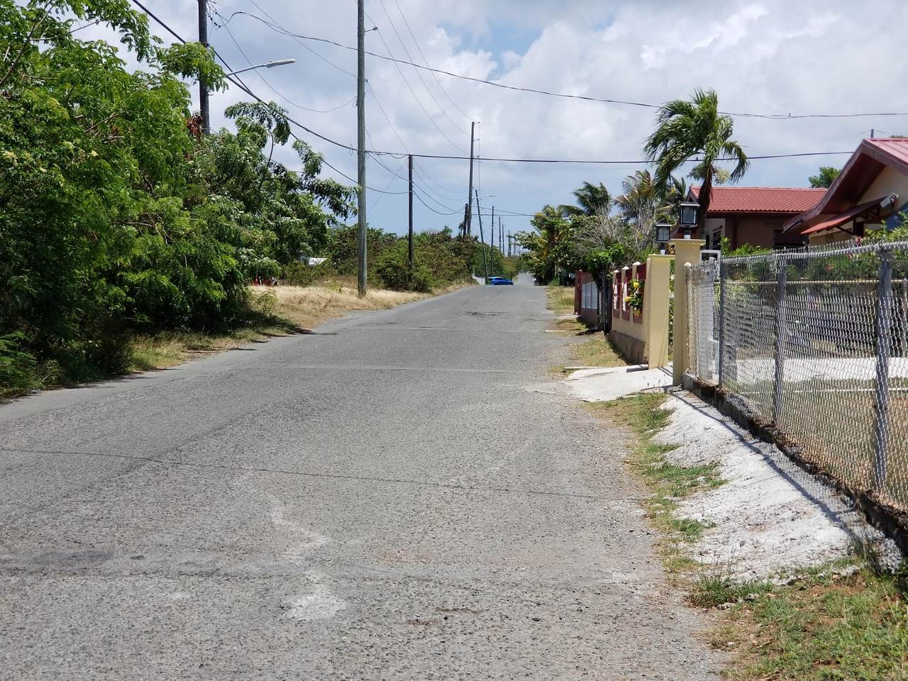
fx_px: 1364
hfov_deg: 36.8
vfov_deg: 28.0
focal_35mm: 52
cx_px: 454
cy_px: 340
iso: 25
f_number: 2.4
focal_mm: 6
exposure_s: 1/996
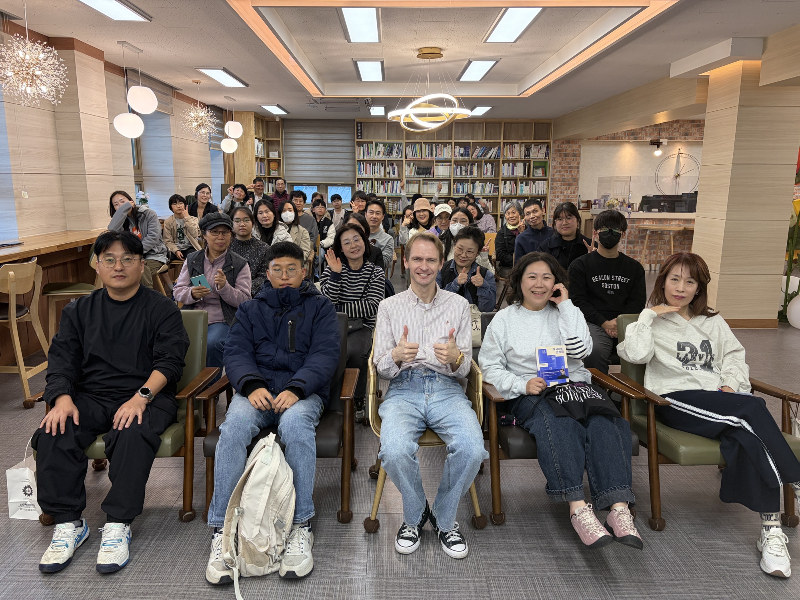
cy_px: 300
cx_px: 400
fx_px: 601
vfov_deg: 53.1
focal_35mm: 26
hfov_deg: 67.3
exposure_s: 1/142
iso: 125
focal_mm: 5.96
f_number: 1.6
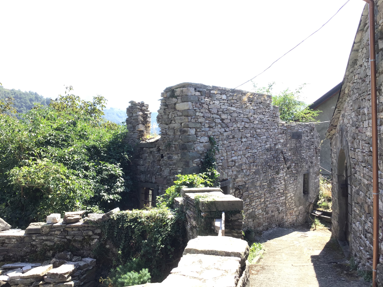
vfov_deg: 44.1
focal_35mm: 32
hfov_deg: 56.8
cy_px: 146
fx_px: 354
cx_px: 190
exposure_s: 1/319
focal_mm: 3.3
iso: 25
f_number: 2.4
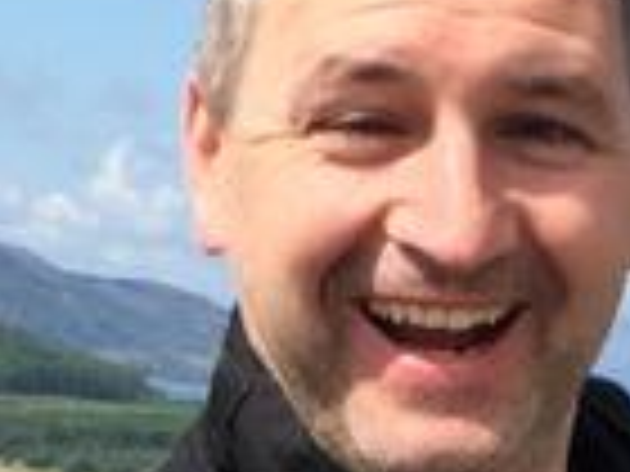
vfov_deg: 6.8
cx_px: 711
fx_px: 3858
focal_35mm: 212
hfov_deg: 9.2
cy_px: 940
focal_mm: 4.15
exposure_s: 1/1883
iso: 32
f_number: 2.2
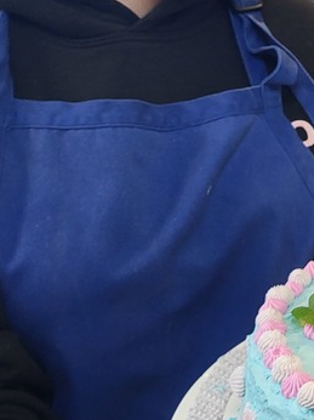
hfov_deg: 17.5
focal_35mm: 77
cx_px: 447
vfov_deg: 24.6
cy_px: 38
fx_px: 932
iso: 200
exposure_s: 1/120
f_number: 1.8
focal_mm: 5.4
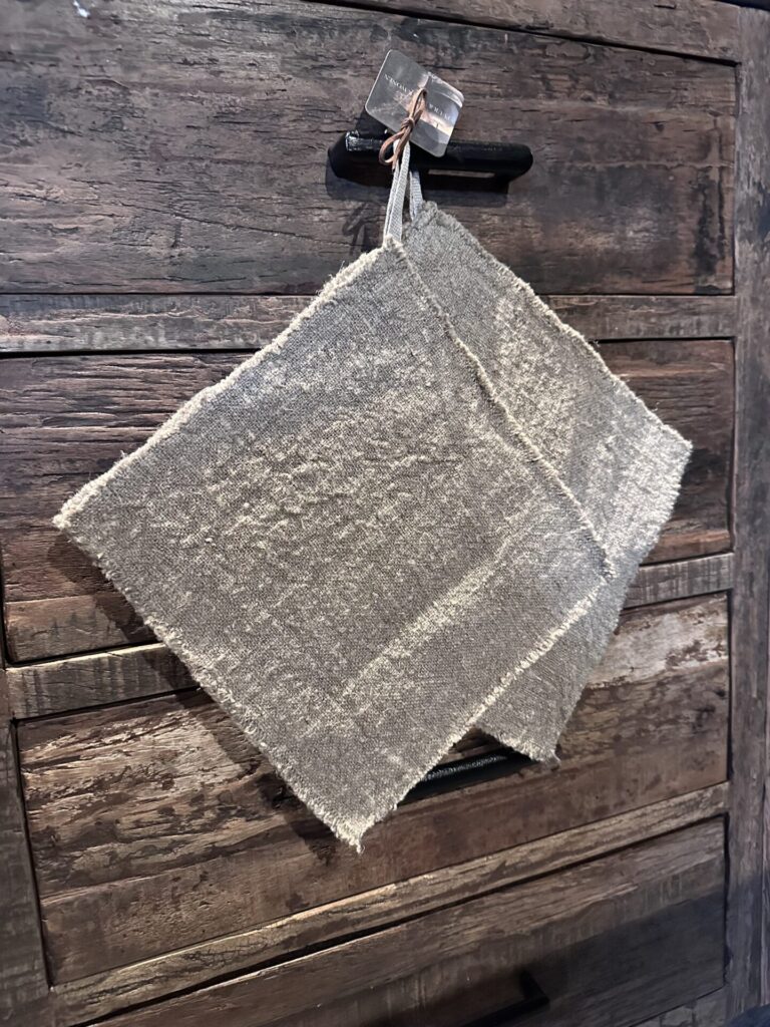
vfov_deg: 71.6
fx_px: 712
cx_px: 385
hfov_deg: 56.8
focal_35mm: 24
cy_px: 514
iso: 1000
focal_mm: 6.86
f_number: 1.78
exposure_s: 1/38
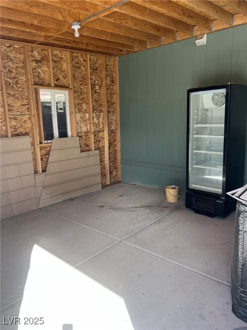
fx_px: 247
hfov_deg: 53.1
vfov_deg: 67.3
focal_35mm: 26
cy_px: 165
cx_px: 124
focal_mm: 5.7
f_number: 1.5
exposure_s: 1/366
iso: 50
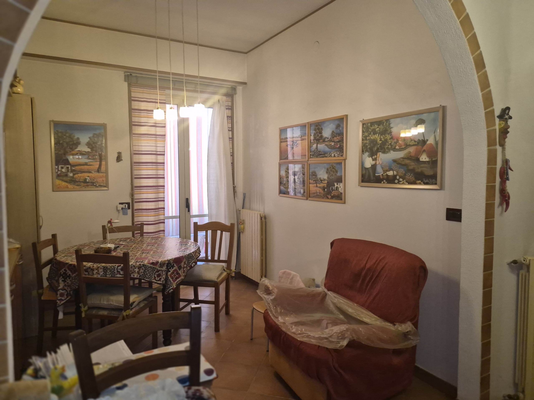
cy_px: 200
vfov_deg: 58.9
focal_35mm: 23
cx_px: 267
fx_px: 355
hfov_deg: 73.9
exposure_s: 1/100
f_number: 1.8
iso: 500
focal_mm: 5.4
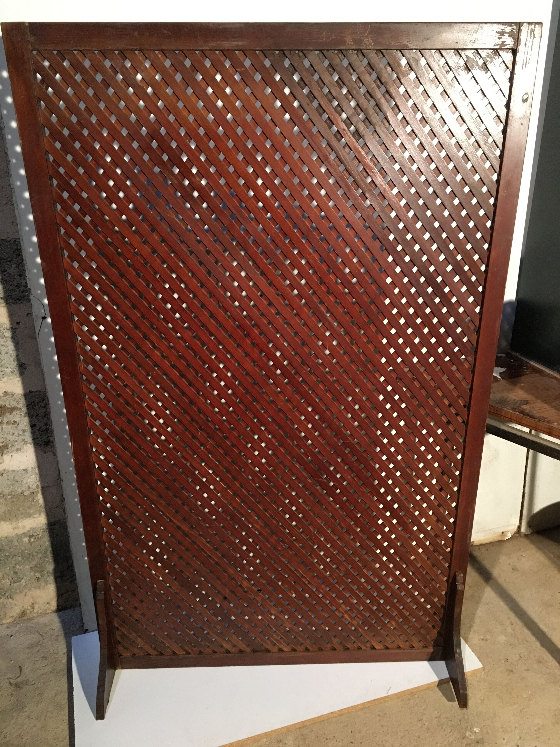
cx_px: 280
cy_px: 374
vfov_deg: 61.7
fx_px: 626
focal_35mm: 29
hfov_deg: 48.2
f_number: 2.2
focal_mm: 4.15
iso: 200
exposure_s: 1/25
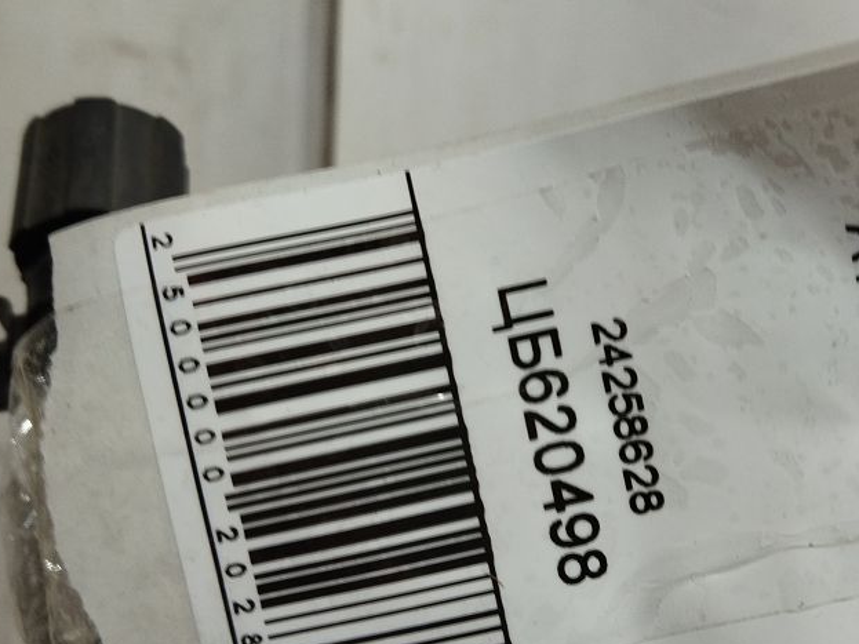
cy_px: 389
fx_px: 1290
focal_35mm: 52
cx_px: 520
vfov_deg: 28.0
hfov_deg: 36.7
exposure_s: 1/50
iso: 117
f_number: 1.79
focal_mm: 4.71
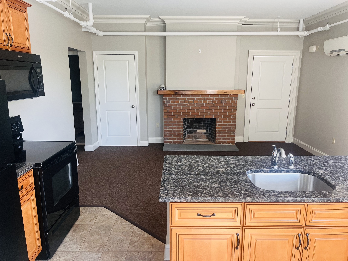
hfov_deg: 67.3
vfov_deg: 53.1
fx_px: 261
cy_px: 130
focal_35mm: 26
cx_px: 174
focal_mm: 5.1
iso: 125
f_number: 1.6
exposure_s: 1/111
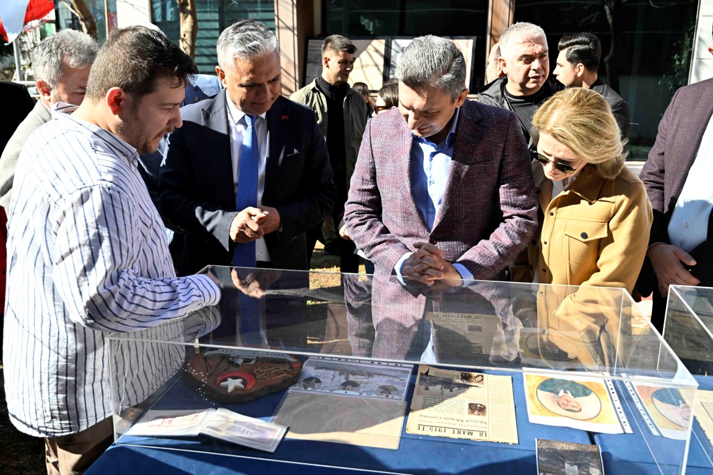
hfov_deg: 58.7
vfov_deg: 41.1
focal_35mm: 32
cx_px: 356
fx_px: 634
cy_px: 238
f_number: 6.3
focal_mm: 32
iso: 200
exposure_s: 1/500
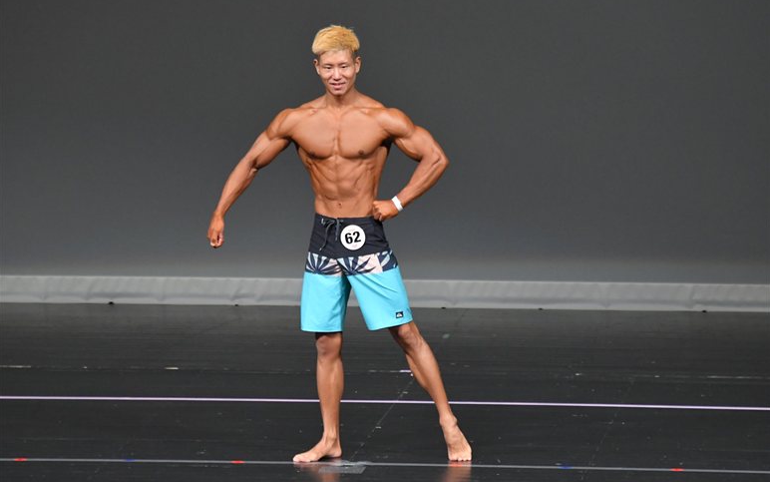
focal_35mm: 322
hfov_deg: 6.5
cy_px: 245
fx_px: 6759
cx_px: 385
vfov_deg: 4.1
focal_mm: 210
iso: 4000
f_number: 5.6
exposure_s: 1/400
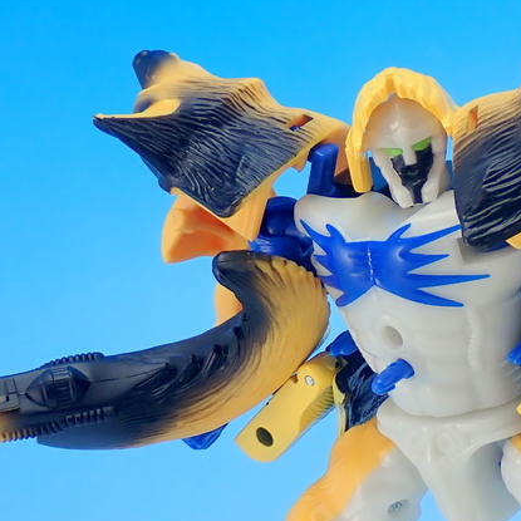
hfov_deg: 11.9
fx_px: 2486
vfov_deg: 11.9
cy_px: 398
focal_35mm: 146
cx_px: 392
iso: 100
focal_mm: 11.88
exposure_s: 1/15
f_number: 3.8
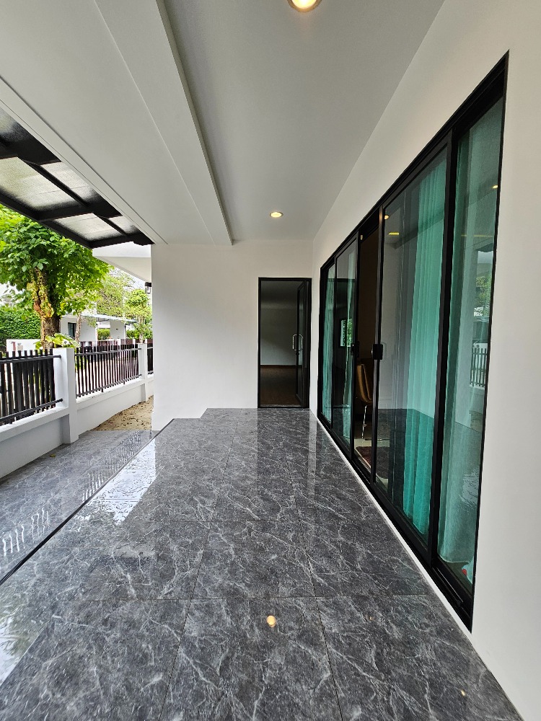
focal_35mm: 13
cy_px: 360
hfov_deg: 89.9
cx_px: 270
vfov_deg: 106.2
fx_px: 271
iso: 50
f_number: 2.2
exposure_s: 1/112
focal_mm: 2.2
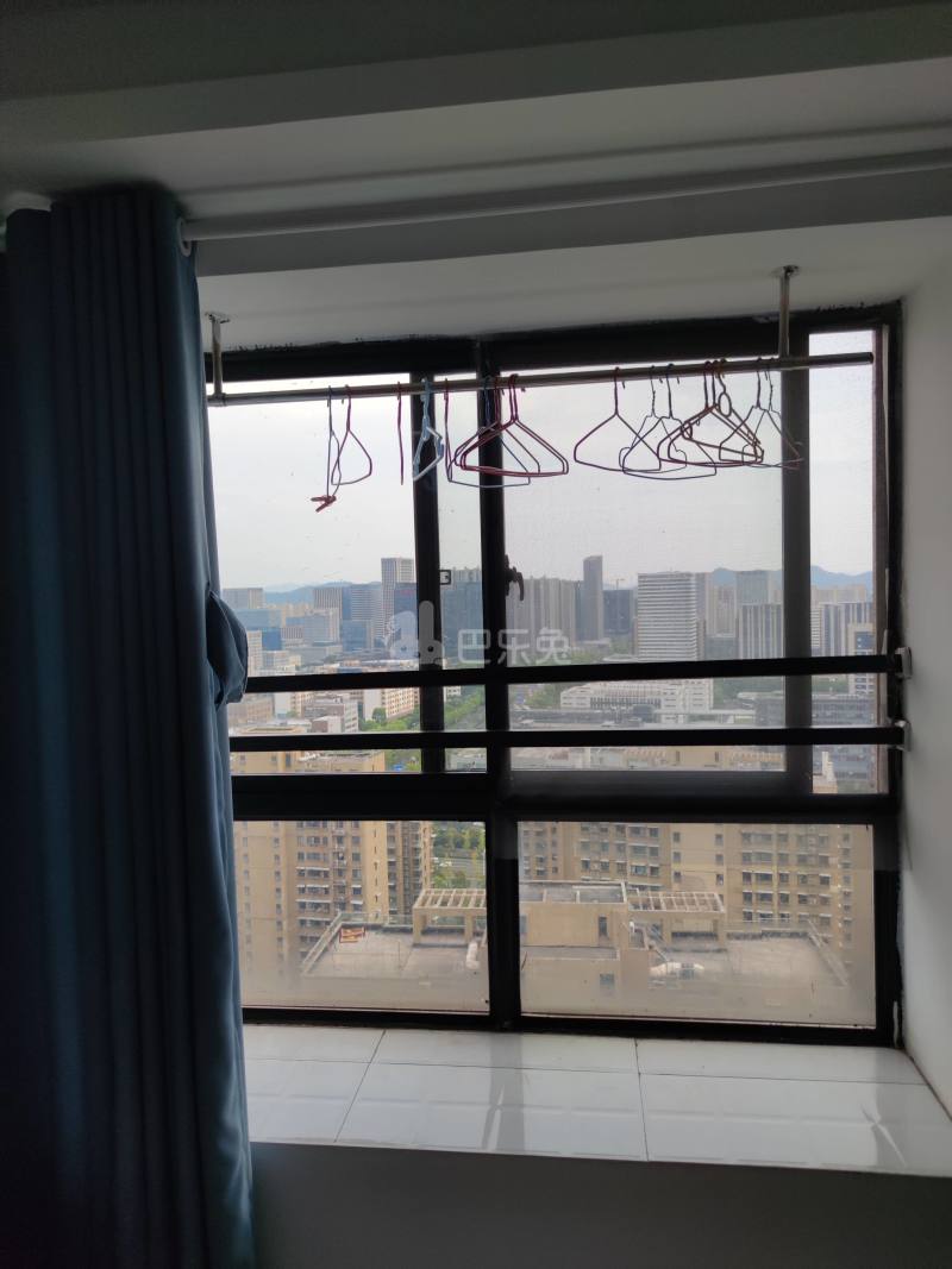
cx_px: 476
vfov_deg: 71.6
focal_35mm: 24
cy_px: 634
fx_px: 880
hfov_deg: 56.8
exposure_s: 1/916
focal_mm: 6.72
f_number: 1.69
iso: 50
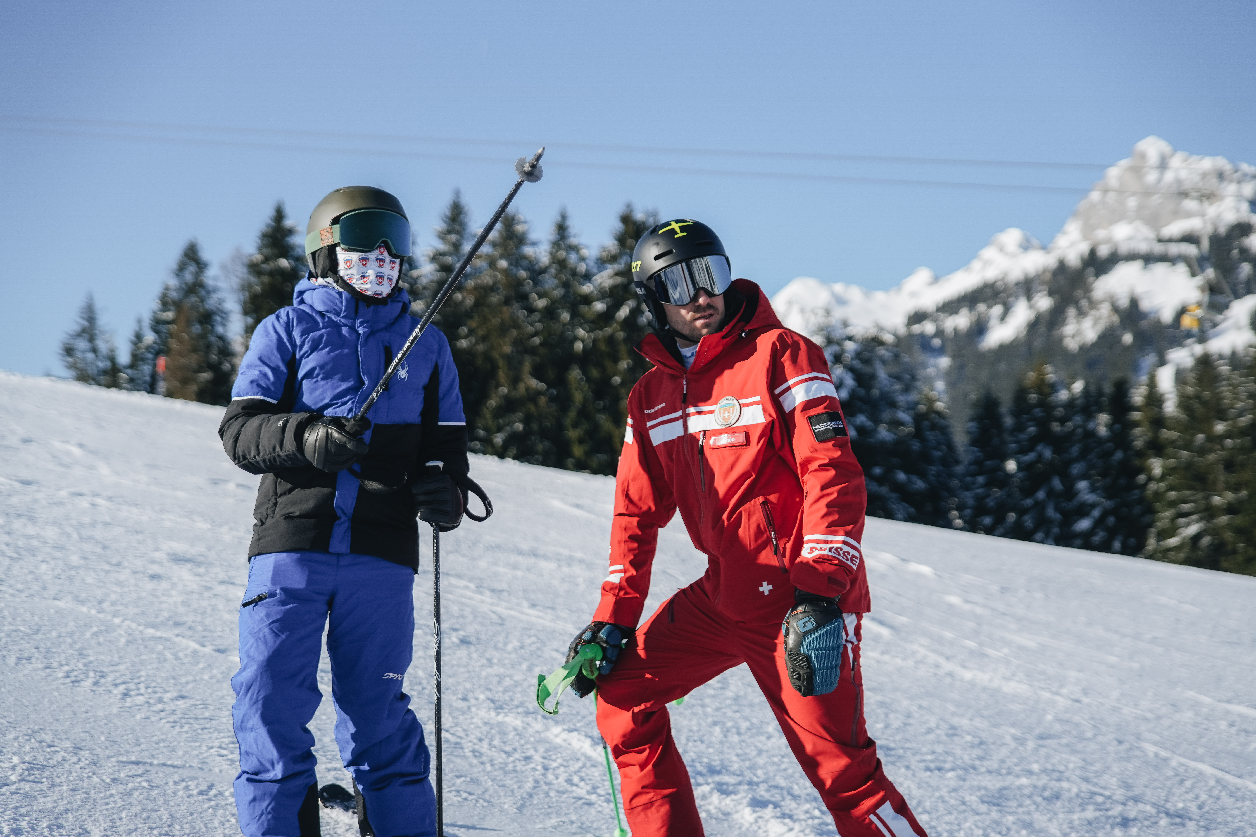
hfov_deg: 33.9
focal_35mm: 59
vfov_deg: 23.0
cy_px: 418
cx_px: 628
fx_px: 2058
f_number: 2.8
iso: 200
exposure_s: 1/5000
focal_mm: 59
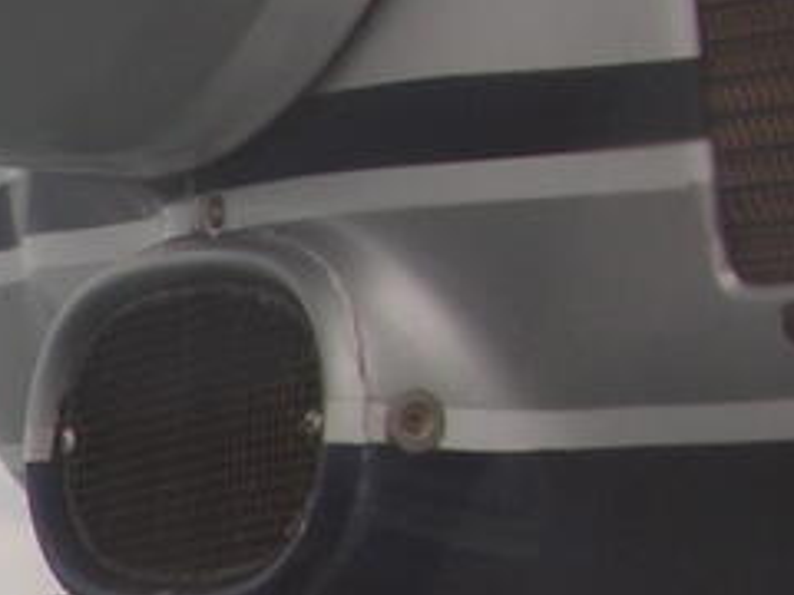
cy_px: 929
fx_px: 4473
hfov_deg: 9.2
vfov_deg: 7.5
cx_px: -1009
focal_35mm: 195
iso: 50
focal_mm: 8.9
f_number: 5.6
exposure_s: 1/220
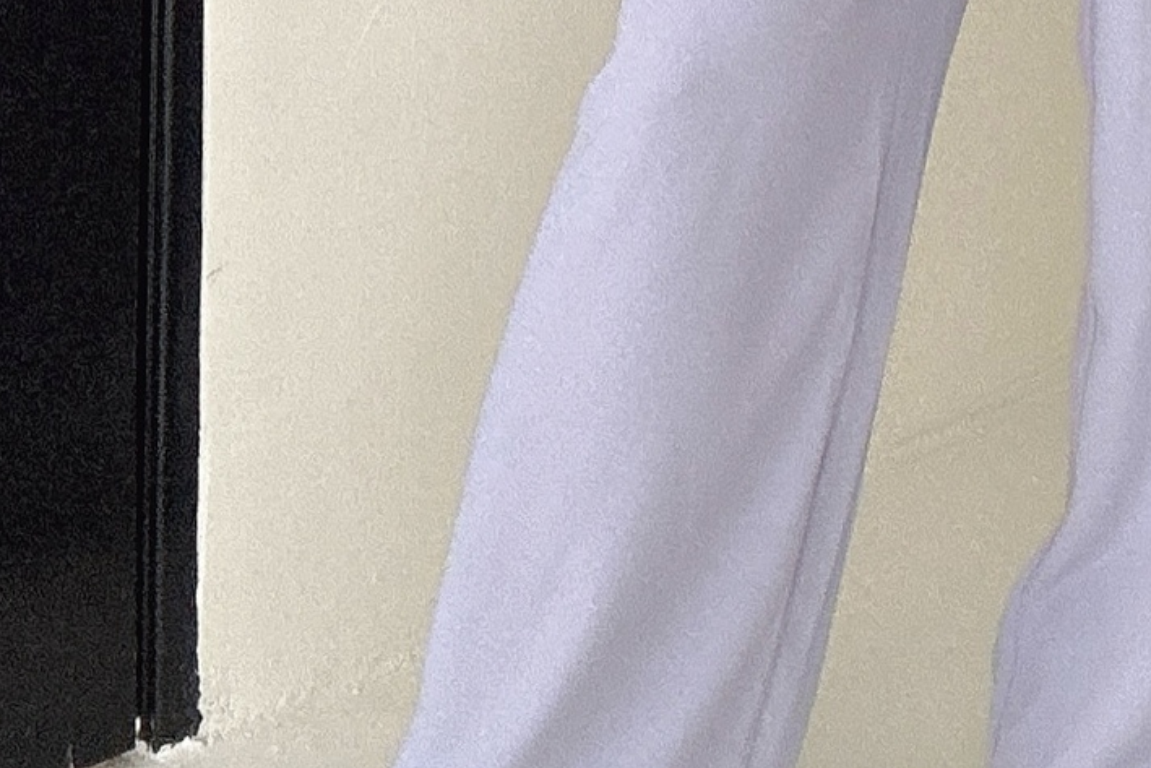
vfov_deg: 14.9
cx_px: 1005
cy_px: -559
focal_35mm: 81
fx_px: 2590
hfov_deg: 24.4
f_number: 1.9
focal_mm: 2.69
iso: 100
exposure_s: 1/60
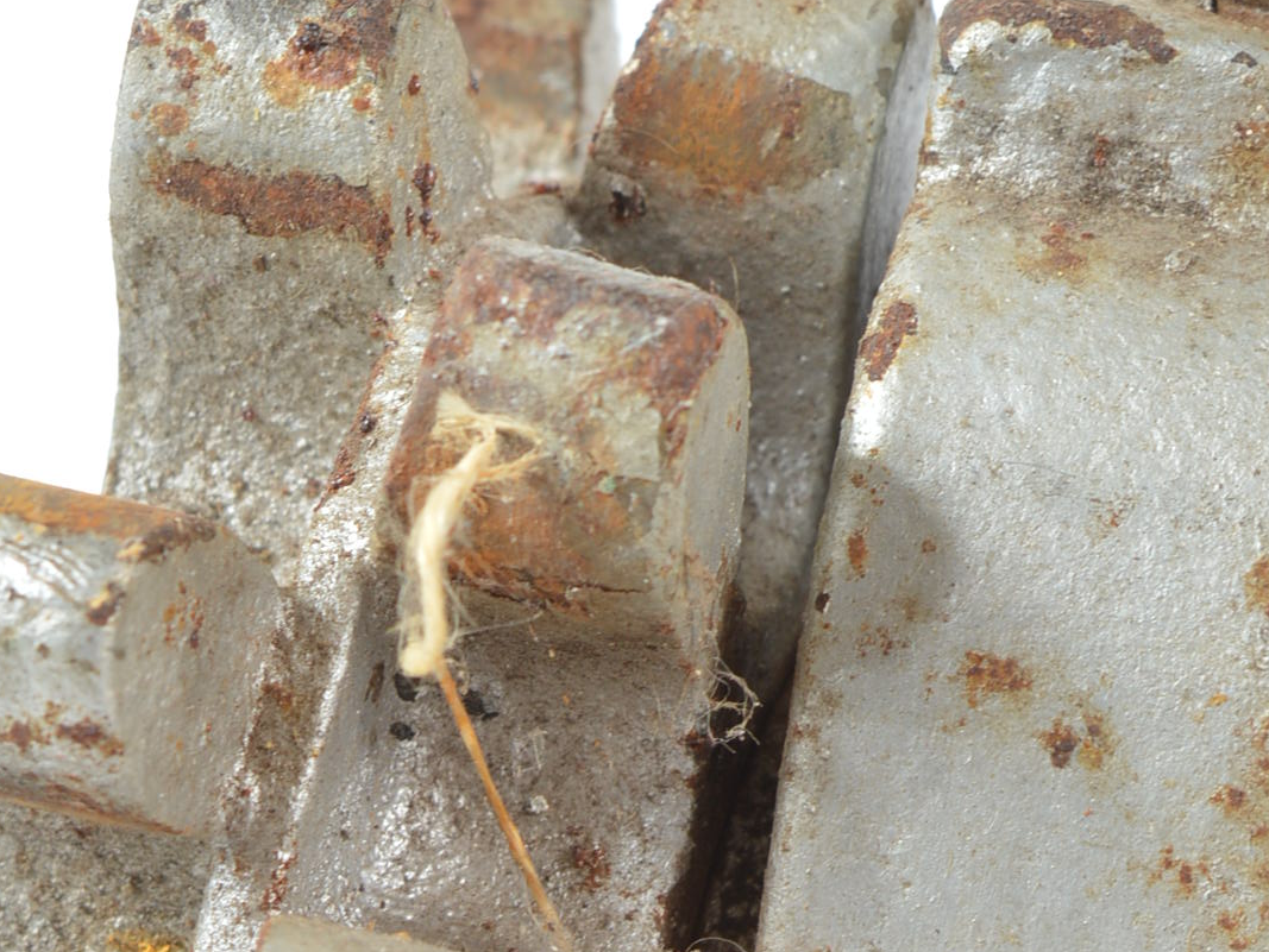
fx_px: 8191
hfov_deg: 8.8
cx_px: 357
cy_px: 1344
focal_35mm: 223
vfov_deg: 6.6
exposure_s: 1/125
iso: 100
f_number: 11
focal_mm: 55
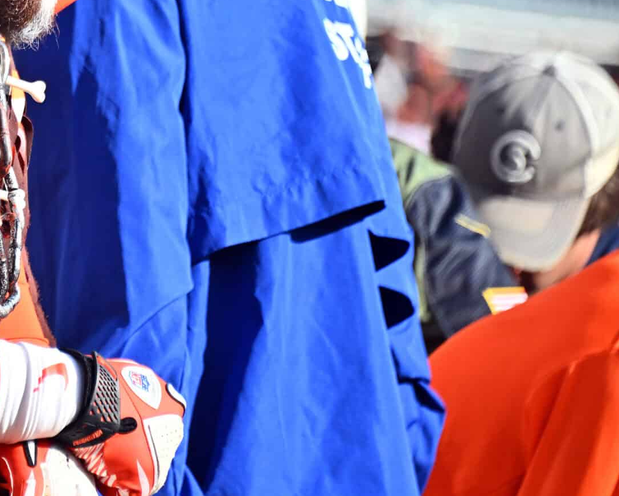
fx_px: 12148
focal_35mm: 663
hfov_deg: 2.9
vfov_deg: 2.3
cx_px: -50
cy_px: 68
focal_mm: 300
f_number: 5.6
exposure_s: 1/4000
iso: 1250
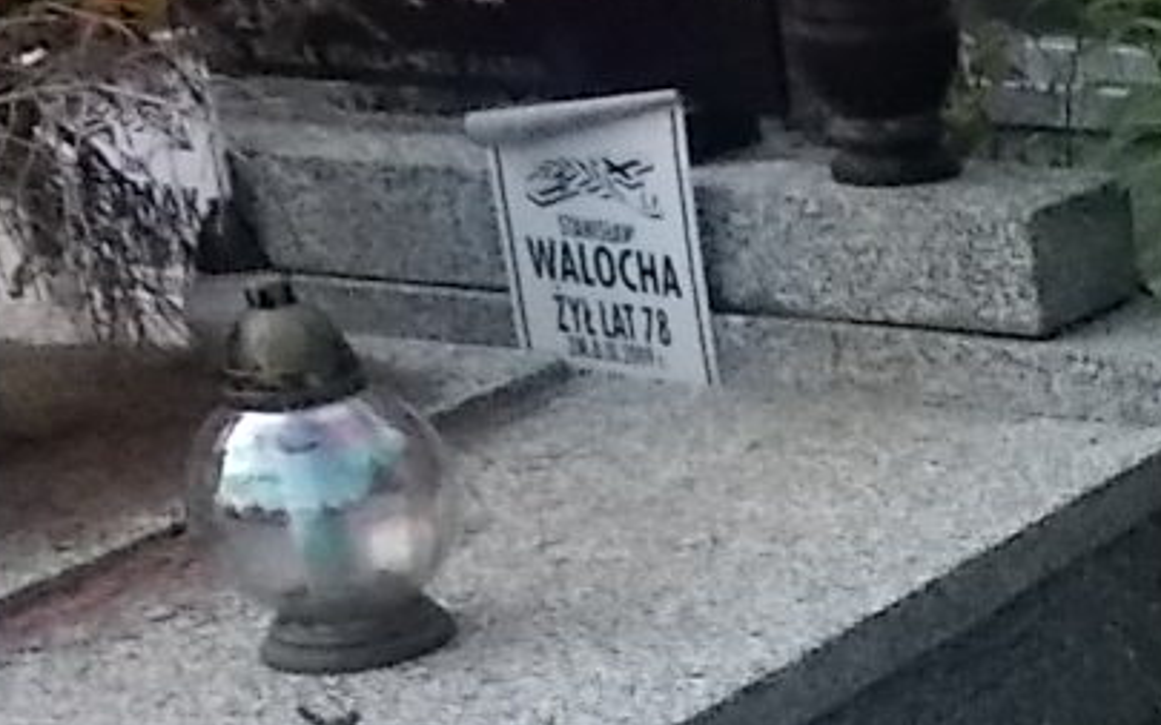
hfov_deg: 16.2
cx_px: 2070
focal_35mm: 109
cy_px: 966
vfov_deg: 11.7
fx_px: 3448
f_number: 8
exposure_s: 1/640
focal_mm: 4.6
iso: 400
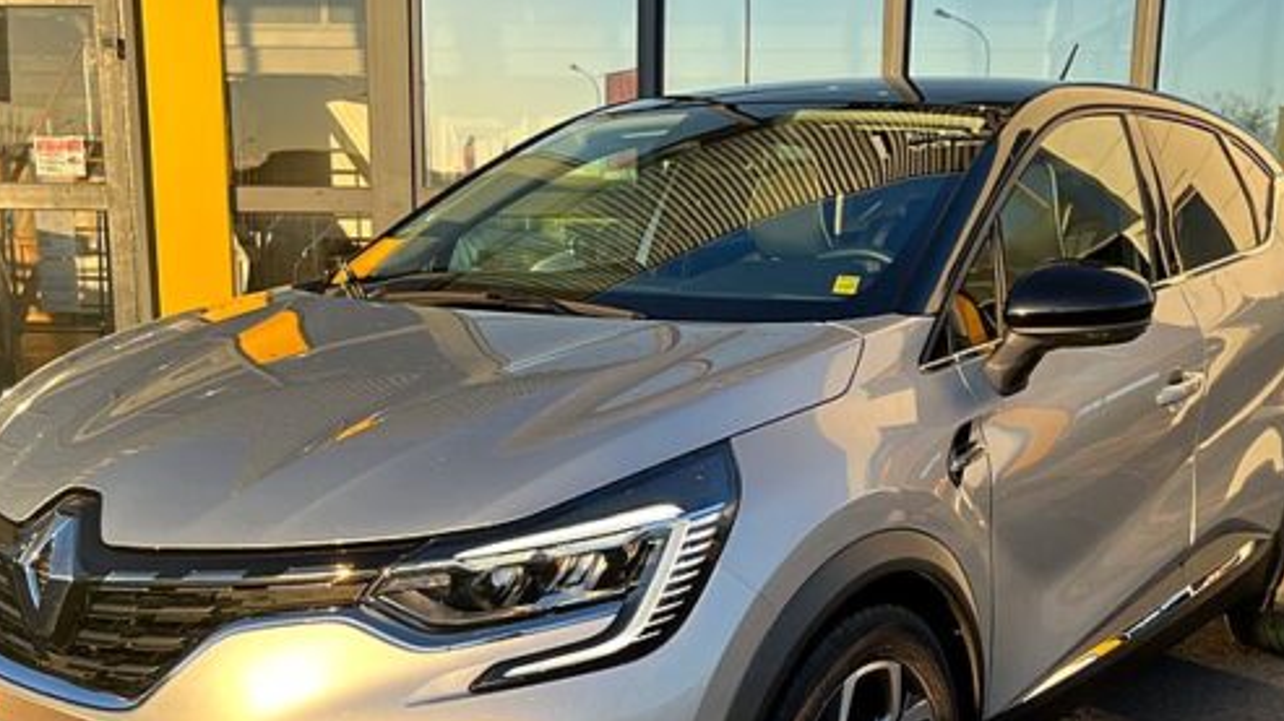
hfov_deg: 44.6
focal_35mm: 46
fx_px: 1566
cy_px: 593
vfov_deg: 25.4
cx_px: 638
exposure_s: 1/983
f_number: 1.6
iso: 50
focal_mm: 5.1
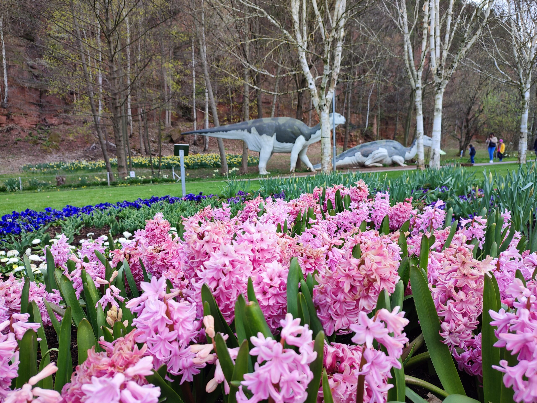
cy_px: 202
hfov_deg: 71.6
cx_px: 268
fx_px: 372
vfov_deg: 56.8
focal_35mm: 24
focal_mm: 5.89
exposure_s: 1/191
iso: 50
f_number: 1.89
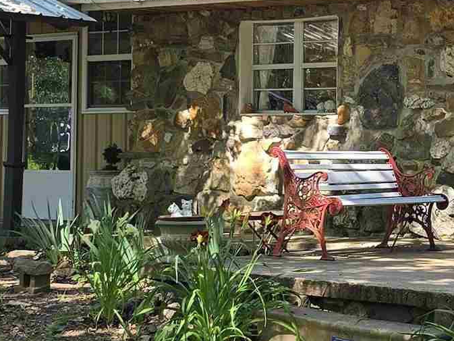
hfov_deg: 18.5
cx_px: 392
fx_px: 1377
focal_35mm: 105
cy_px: 141
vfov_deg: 14.1
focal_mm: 6.3
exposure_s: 1/250
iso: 12
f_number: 1.7
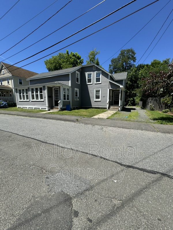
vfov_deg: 102.1
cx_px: 86
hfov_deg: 85.7
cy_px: 115
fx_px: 93
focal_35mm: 14
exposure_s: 1/1709
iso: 50
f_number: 2.2
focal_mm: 2.22
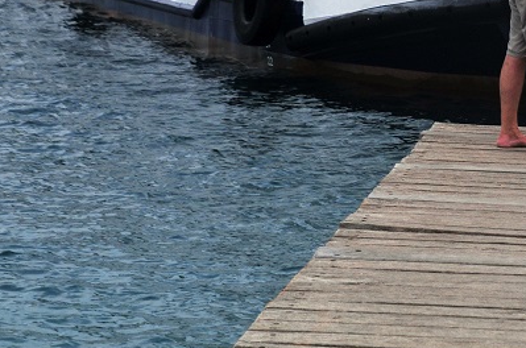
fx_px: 2740
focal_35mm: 188
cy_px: -43
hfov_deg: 10.8
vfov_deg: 7.2
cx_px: 548
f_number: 6.3
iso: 250
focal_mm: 50
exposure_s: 1/1250
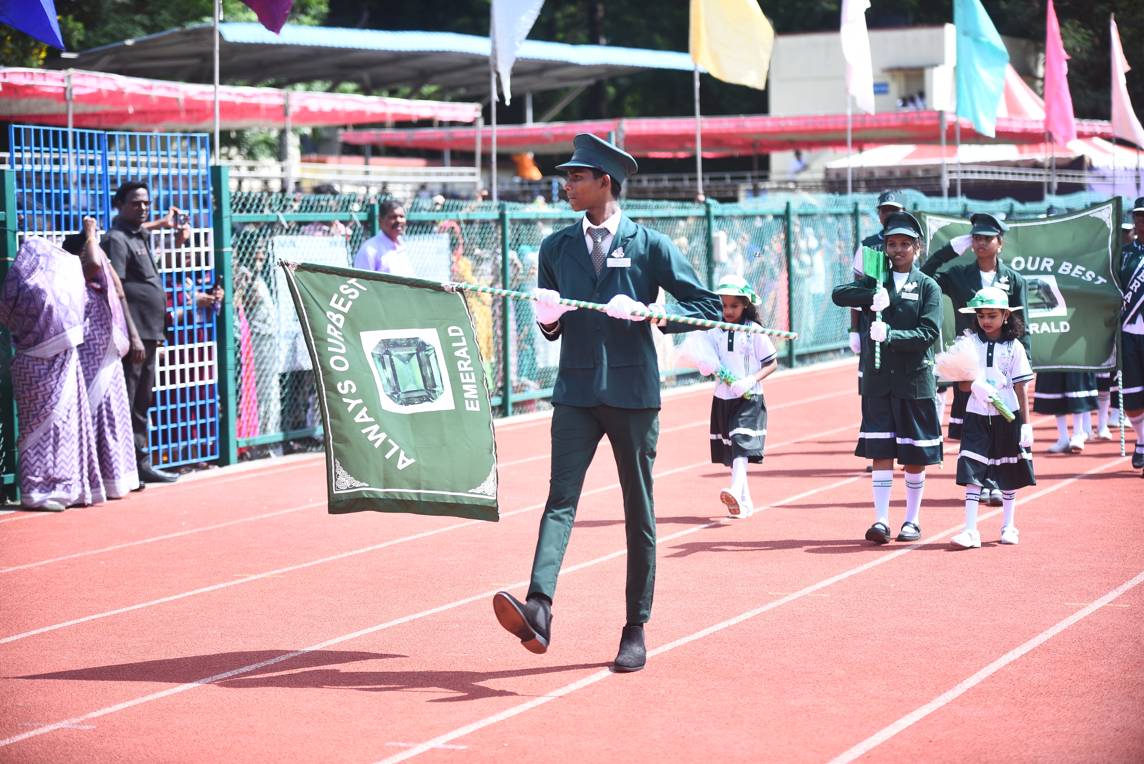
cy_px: 382
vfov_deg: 14.4
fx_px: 3020
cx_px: 572
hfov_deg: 21.5
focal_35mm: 95
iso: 200
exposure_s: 1/1250
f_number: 2.8
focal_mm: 95
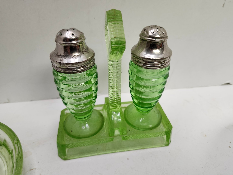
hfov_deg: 71.6
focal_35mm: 24
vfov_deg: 56.8
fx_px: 162
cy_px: 87
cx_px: 119
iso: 640
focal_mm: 5.54
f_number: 1.8
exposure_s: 1/120
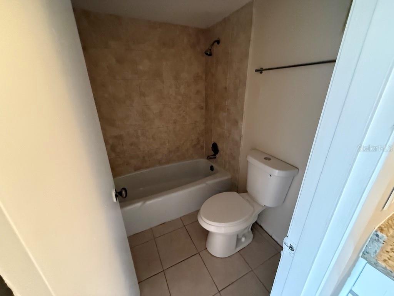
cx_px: 197
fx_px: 159
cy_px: 148
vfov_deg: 85.7
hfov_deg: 102.1
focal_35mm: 14
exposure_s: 1/60
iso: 1000
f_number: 2.2
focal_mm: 2.22
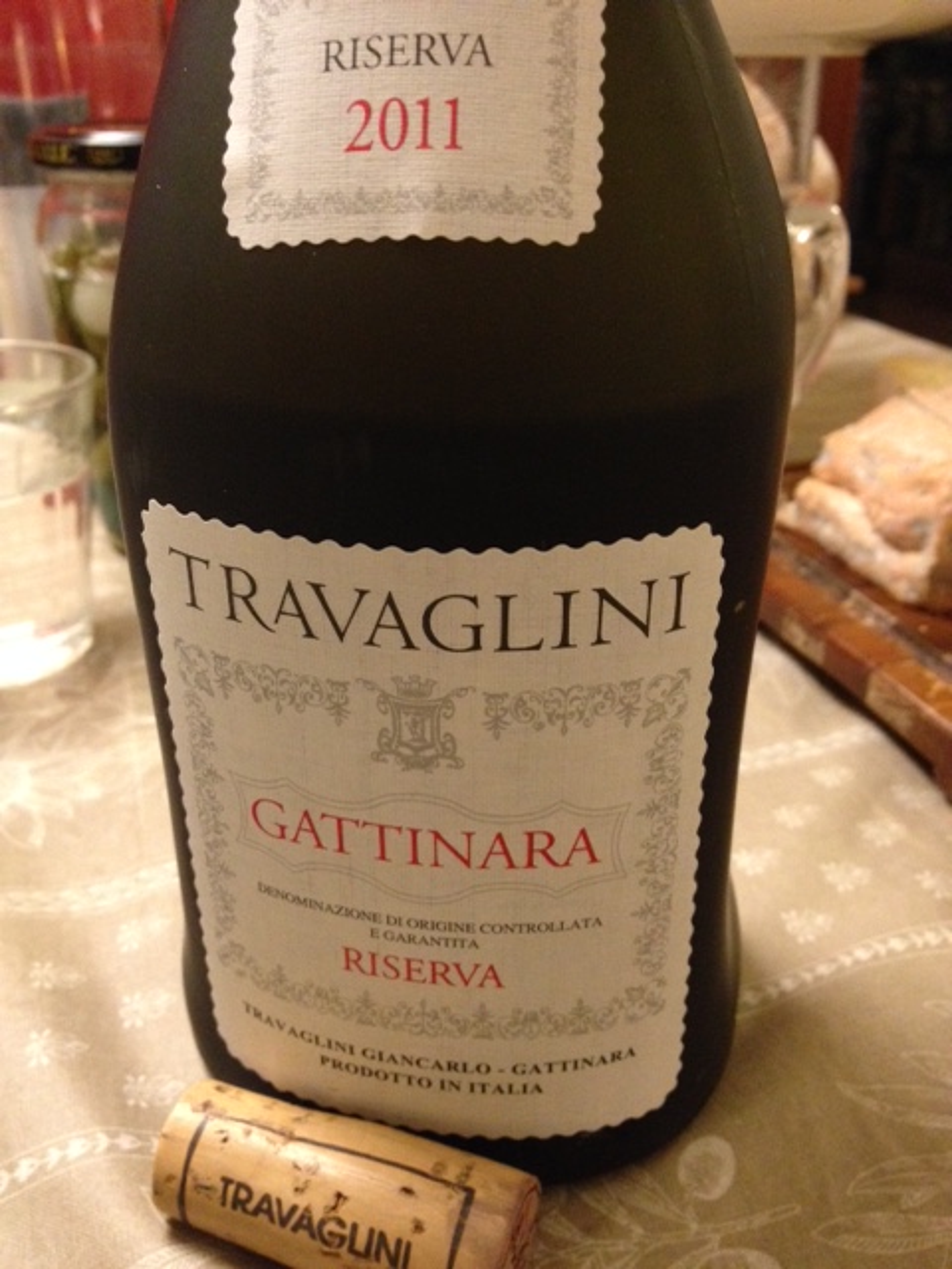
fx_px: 1283
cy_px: 634
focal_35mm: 35
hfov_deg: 40.7
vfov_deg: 52.6
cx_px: 476
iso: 400
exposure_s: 1/17
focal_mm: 4.28
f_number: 2.4
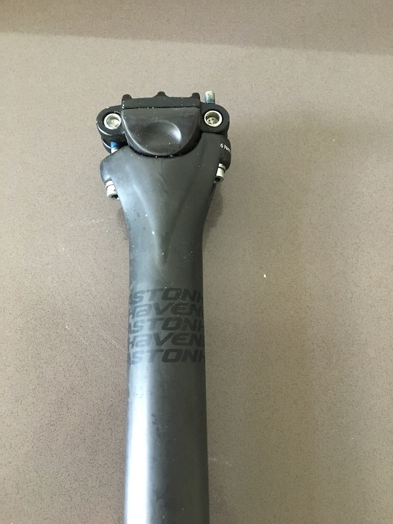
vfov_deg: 61.7
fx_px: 439
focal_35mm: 29
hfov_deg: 48.2
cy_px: 262
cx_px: 196
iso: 200
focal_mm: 4.15
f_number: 2.2
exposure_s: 1/25
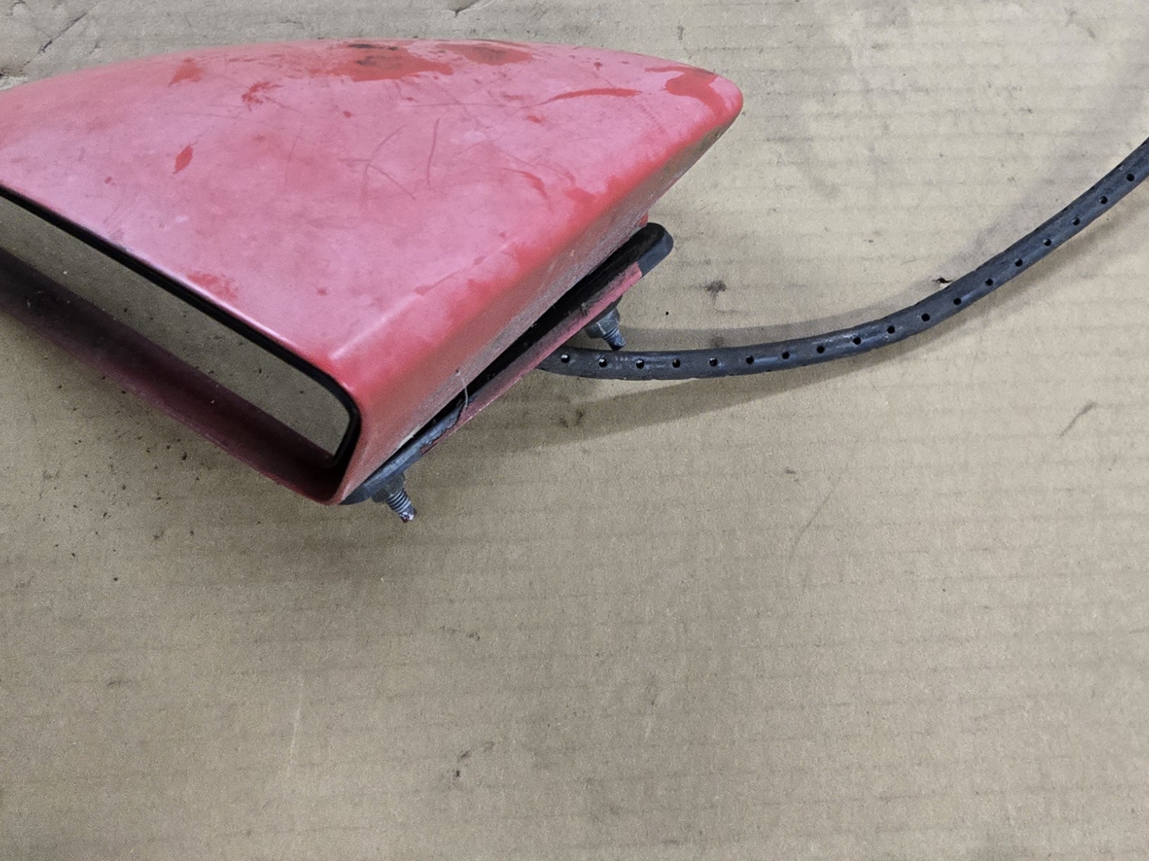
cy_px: -15
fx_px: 1859
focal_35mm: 56
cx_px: 573
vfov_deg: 24.8
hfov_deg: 34.4
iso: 500
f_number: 1.8
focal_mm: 5.4
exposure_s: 1/120
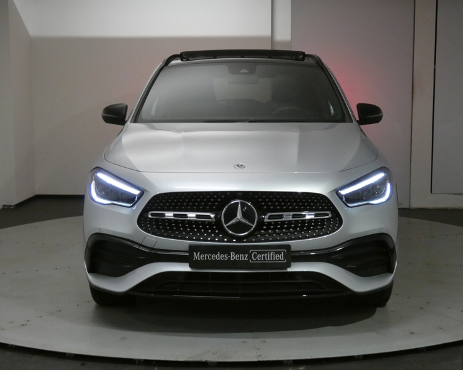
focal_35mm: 56
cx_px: 238
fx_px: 767
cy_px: 185
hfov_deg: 33.6
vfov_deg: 27.1
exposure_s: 1/80
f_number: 3.9
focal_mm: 9.5
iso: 800
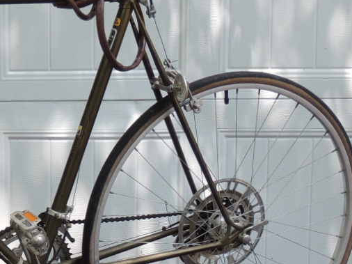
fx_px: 1382
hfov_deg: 14.1
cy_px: 243
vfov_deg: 10.8
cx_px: -56
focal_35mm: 136
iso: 100
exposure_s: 1/200
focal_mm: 7.6
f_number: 3.4
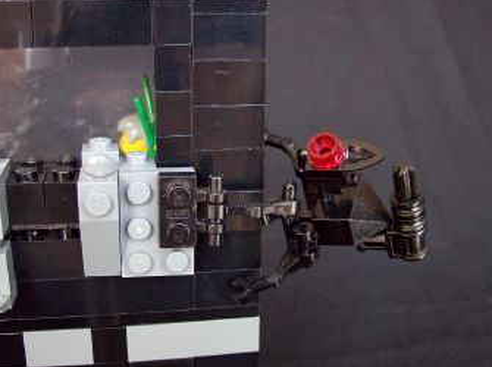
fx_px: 610
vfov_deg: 33.5
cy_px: 168
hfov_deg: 43.8
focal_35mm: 43
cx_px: 211
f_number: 2.7
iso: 160
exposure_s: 1/8
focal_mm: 6
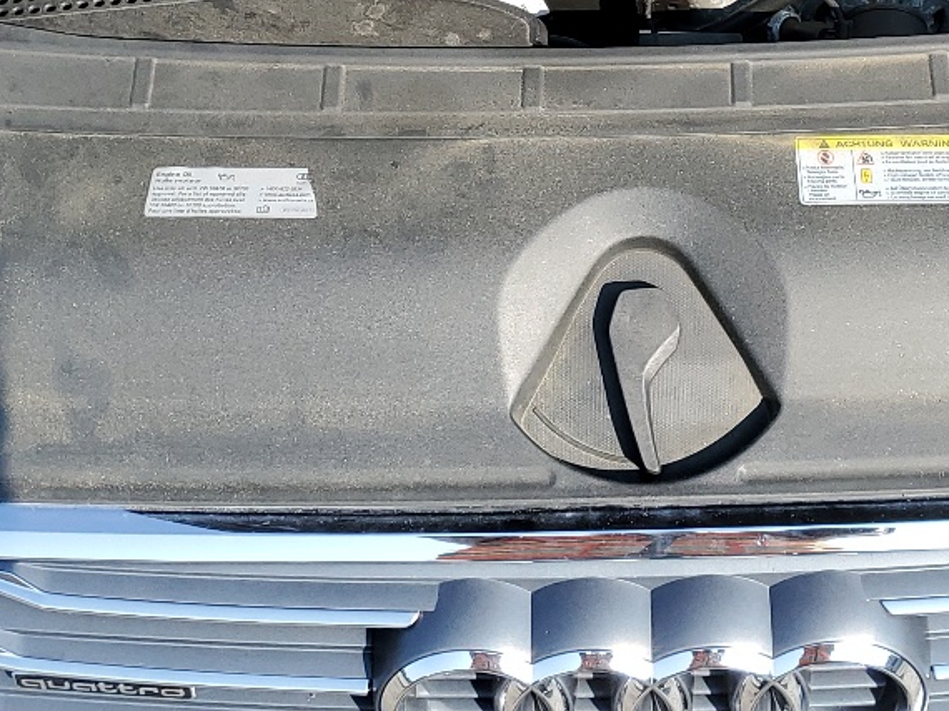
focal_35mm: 73
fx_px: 2000
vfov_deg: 19.1
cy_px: -120
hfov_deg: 26.6
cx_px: 619
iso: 50
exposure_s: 1/1250
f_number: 1.5
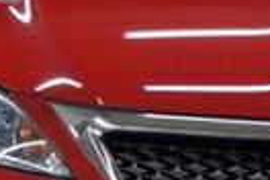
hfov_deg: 11.4
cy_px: 196
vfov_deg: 7.8
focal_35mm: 175
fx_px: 1312
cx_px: 350
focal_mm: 24
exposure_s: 1/40
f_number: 4
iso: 250
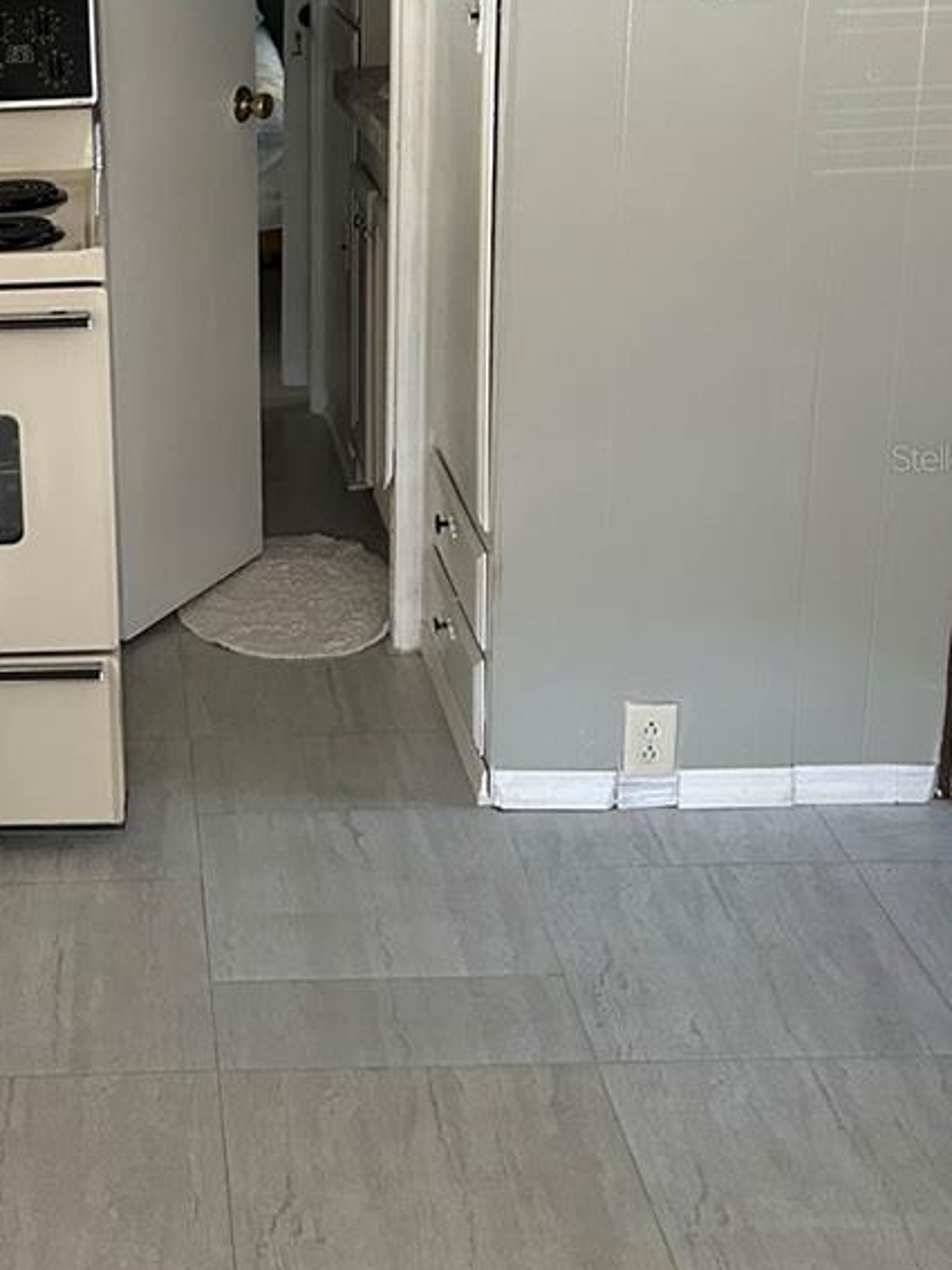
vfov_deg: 34.7
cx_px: 43
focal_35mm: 55
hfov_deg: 25.5
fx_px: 2018
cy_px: 457
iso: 320
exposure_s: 1/60
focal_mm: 5.7
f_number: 1.5
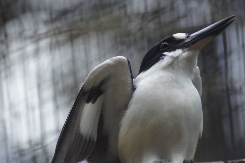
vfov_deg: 3.1
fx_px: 3061
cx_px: 122
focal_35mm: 450
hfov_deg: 4.6
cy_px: 82
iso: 1000
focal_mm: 300
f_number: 5.6
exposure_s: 1/500
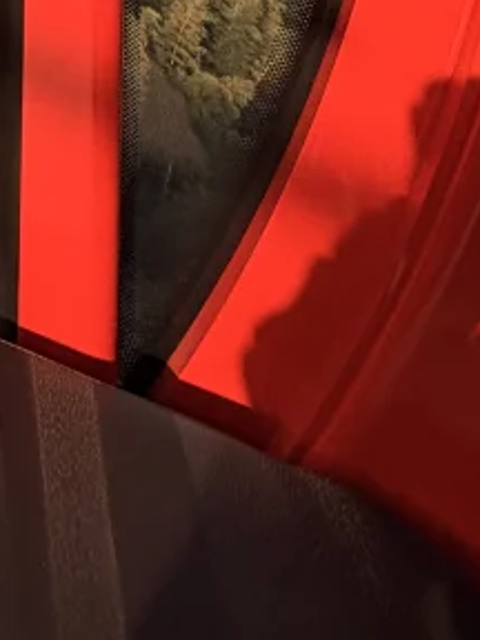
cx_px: -469
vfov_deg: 17.2
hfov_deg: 16.3
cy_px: -729
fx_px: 1294
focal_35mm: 70
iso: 50
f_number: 2.2
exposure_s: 1/502
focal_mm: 2.22
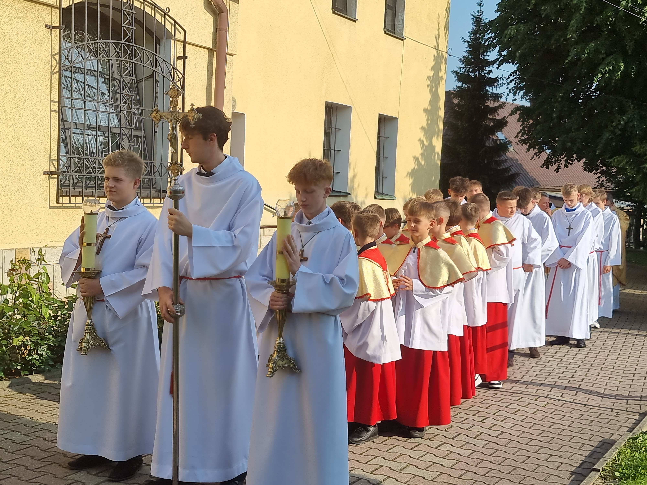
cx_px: 324
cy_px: 242
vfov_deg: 56.8
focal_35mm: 24
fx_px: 449
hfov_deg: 71.6
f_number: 1.8
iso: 50
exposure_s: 1/932
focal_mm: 6.7
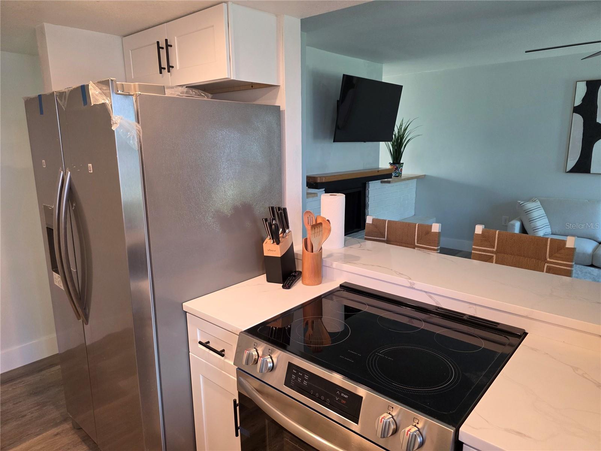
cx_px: 300
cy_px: 226
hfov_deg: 73.9
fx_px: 399
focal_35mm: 23
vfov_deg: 58.9
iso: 250
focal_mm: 6.3
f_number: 1.7
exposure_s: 1/120
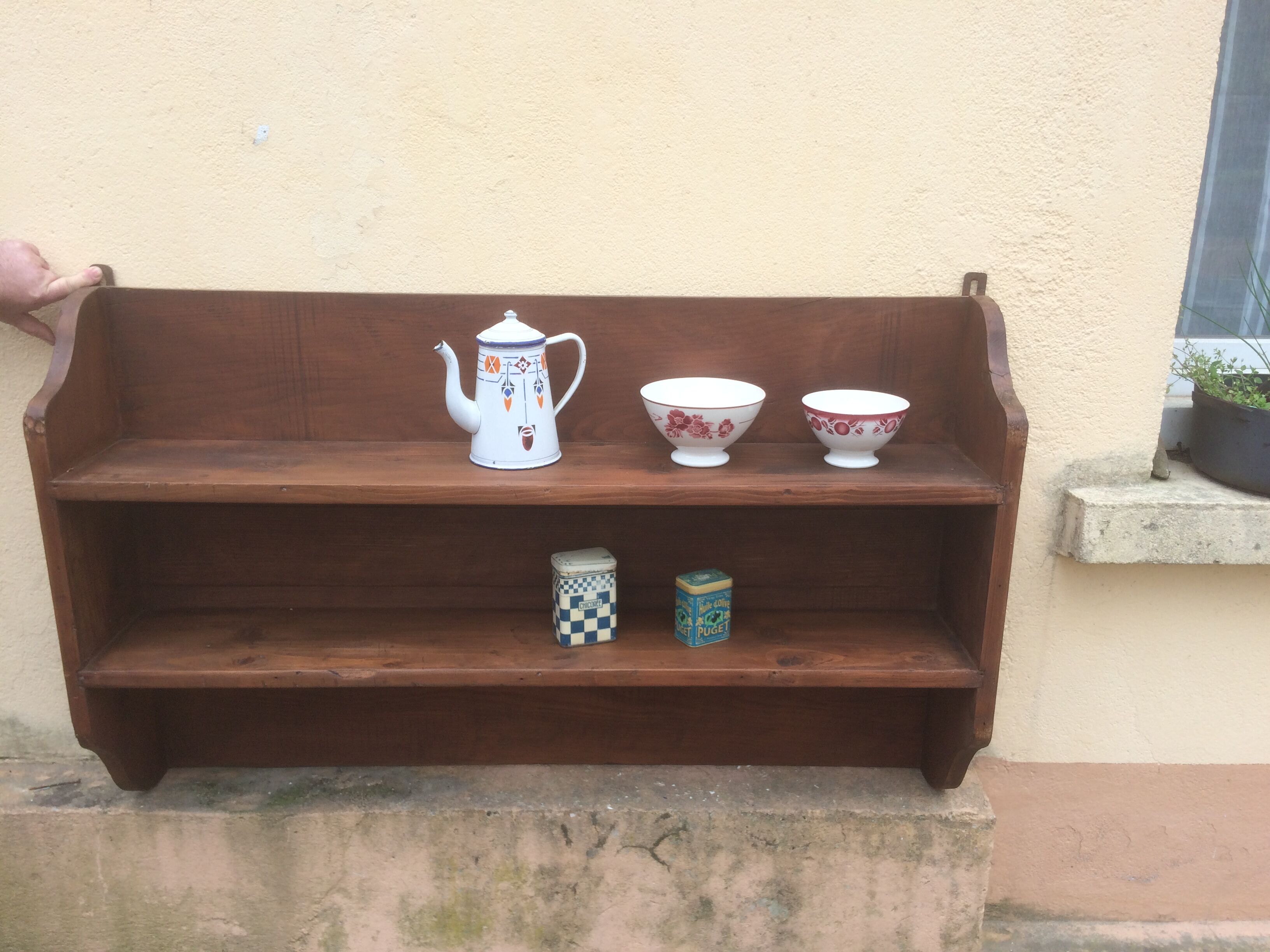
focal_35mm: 29
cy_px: 476
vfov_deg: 48.2
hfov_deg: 61.7
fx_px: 1064
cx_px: 635
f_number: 2.2
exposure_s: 1/326
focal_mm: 4.15
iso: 32
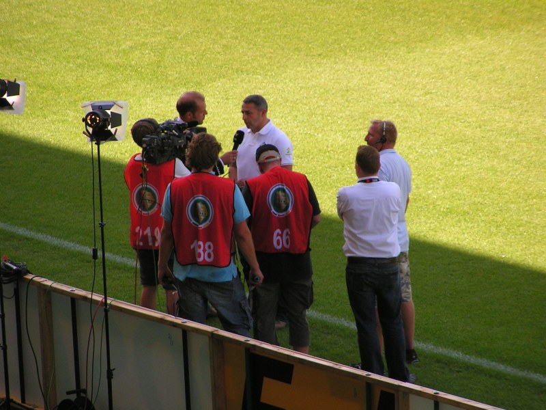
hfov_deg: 5.8
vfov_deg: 4.4
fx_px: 5363
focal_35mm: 340
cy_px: 205
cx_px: 273
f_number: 3.5
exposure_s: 1/400
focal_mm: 52
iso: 80
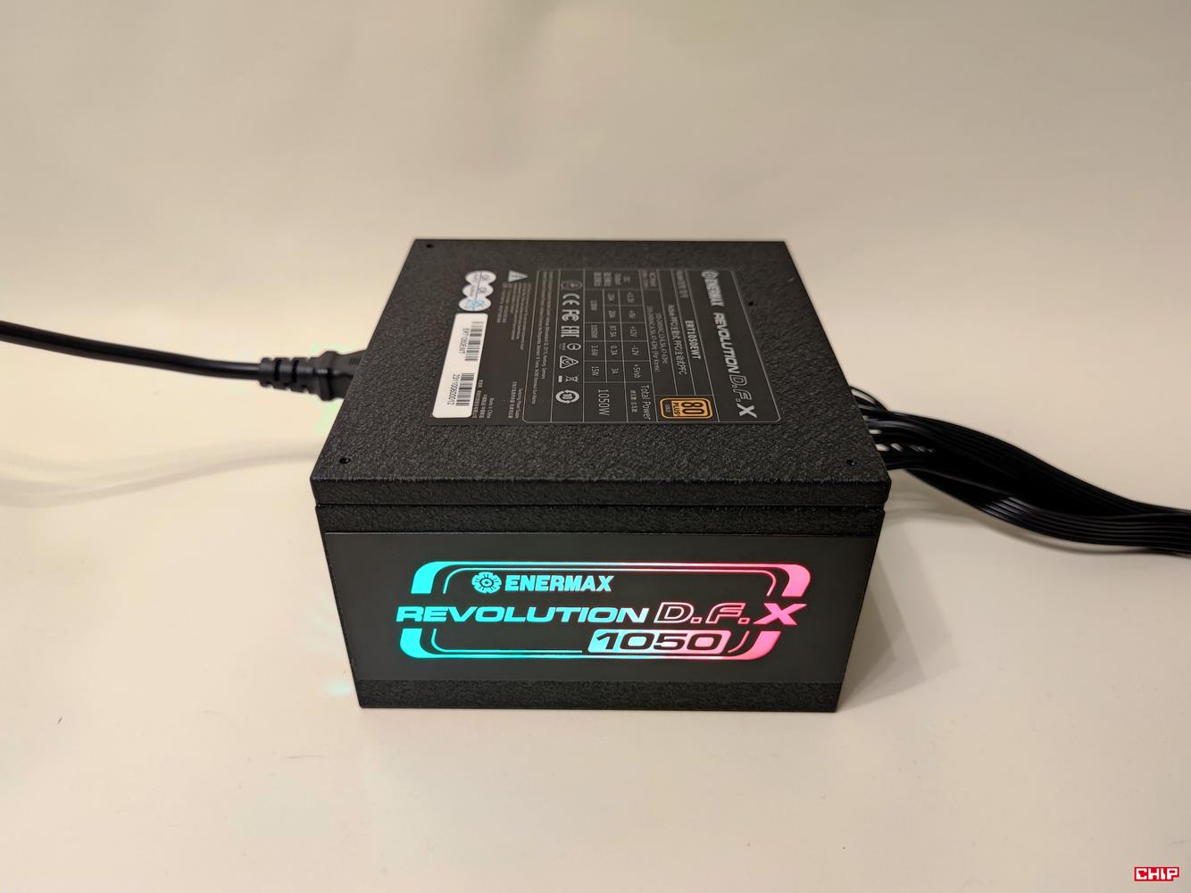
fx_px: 826
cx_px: 596
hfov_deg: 71.6
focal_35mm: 24
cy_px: 446
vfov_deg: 56.8
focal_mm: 6.78
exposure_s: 1/18
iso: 404
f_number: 1.85
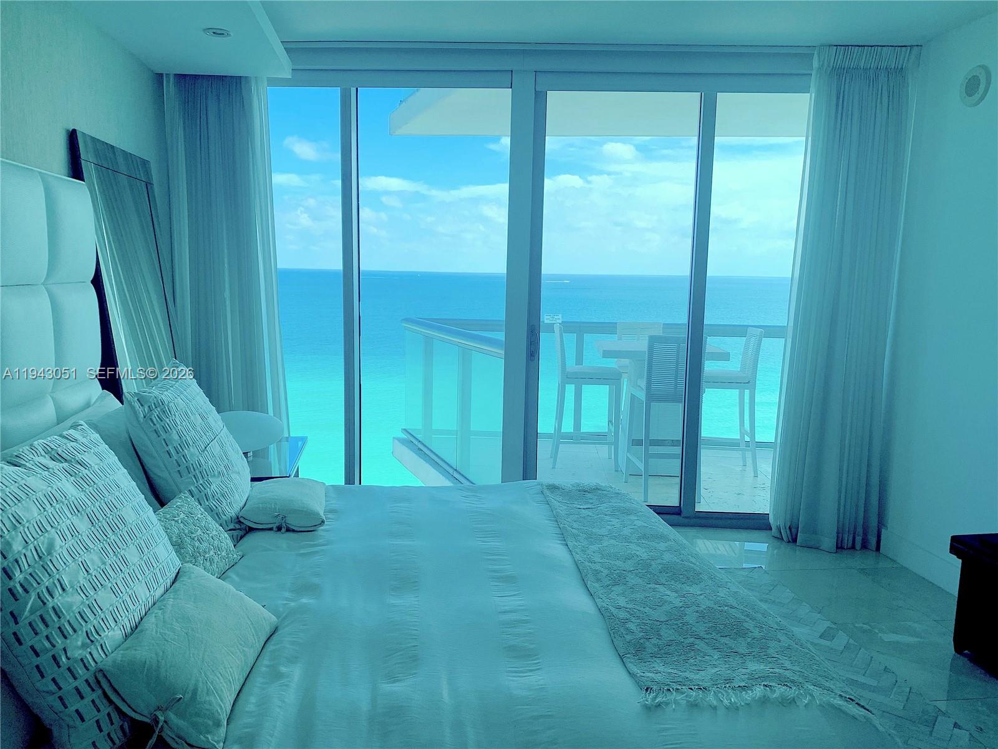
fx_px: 750
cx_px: 499
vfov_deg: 53.1
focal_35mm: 26
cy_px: 374
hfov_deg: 67.3
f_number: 1.8
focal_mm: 4.25
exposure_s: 1/512
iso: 25
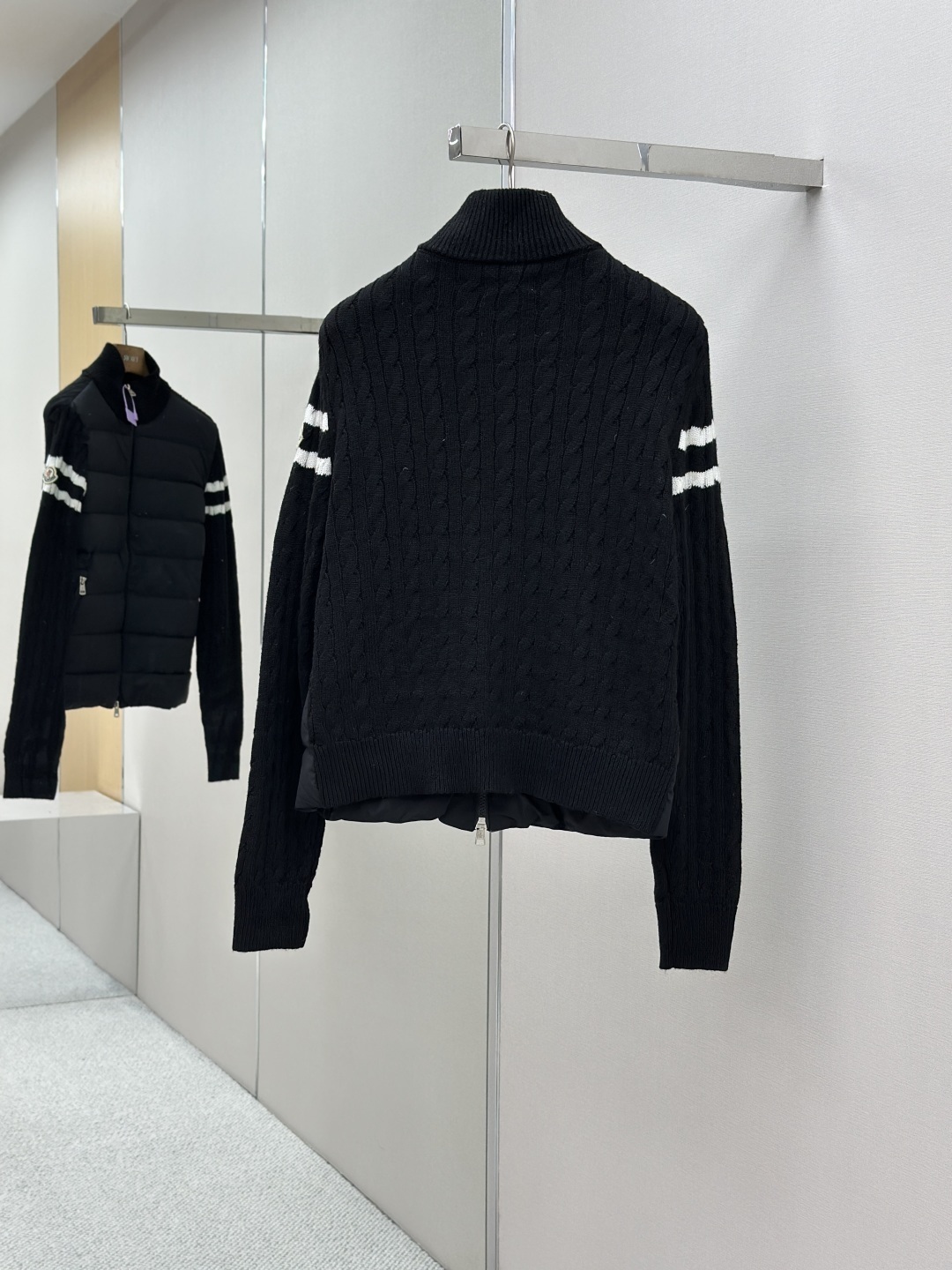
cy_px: 635
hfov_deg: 30.3
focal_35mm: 48
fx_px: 1760
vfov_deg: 39.7
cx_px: 476
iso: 80
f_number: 1.78
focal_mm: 6.86
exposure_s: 1/218
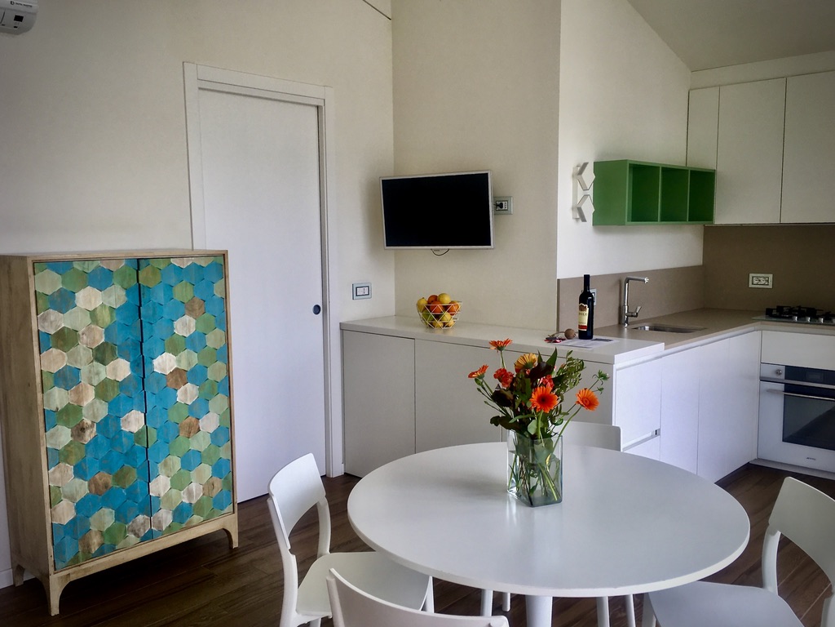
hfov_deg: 61.7
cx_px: 418
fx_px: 700
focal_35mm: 29
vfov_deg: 48.2
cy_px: 314
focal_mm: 4.15
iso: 25
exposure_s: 1/100
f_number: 2.2
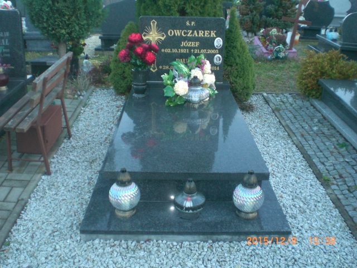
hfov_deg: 49.0
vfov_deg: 37.7
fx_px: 392
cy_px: 134
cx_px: 178
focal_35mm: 38
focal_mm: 6.3
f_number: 3.1
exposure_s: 1/30
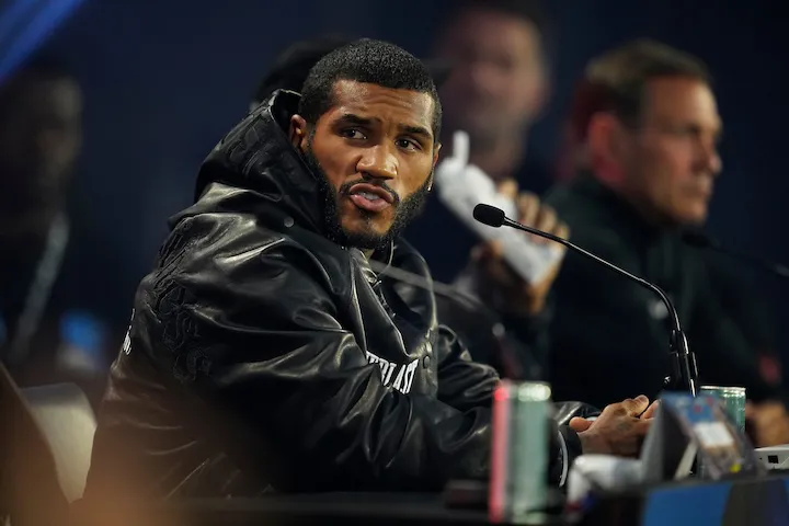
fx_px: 8766
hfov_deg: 5.2
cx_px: 394
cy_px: 263
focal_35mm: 400
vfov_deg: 3.4
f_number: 2.8
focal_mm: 400
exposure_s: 1/640
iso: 4000
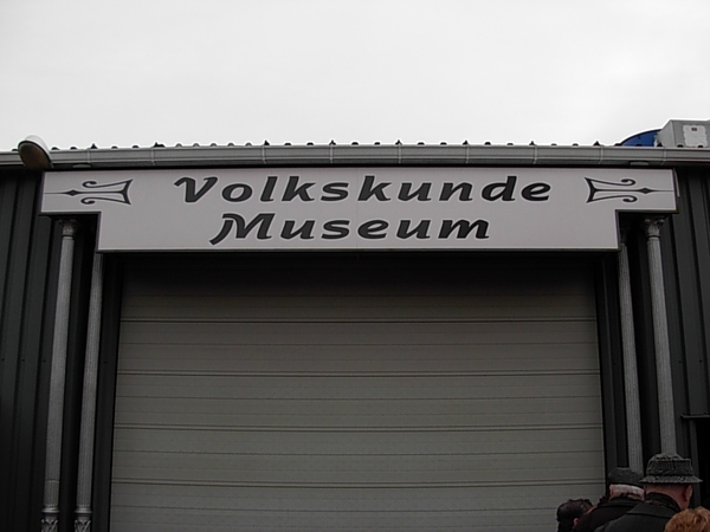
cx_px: 355
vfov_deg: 37.7
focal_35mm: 38
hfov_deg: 49.0
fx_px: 779
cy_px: 266
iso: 79
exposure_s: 1/296
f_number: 2.9
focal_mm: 6.3
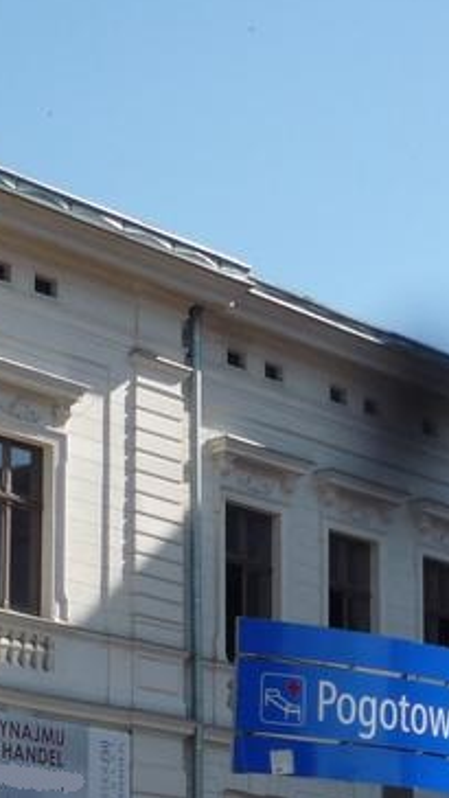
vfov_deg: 22.5
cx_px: 2
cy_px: 756
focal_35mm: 92
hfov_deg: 13.0
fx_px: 1945
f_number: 5
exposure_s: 1/400
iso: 100
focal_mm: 5.2
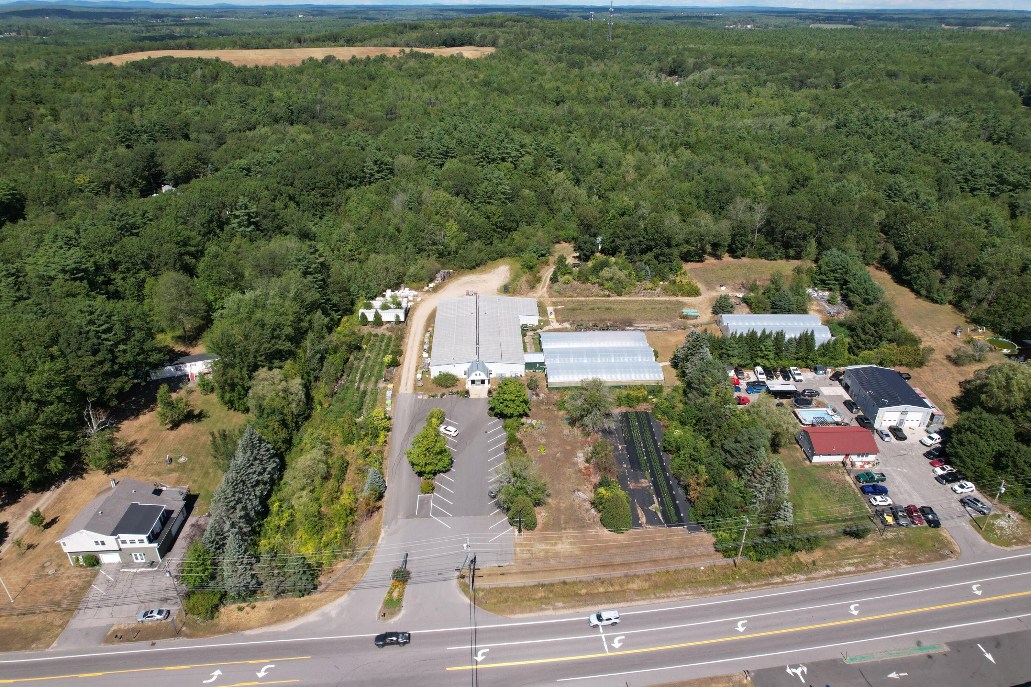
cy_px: 344
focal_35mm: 22
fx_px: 630
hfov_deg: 78.6
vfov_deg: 57.2
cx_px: 516
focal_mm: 8.38
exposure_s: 1/120
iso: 100
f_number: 2.8
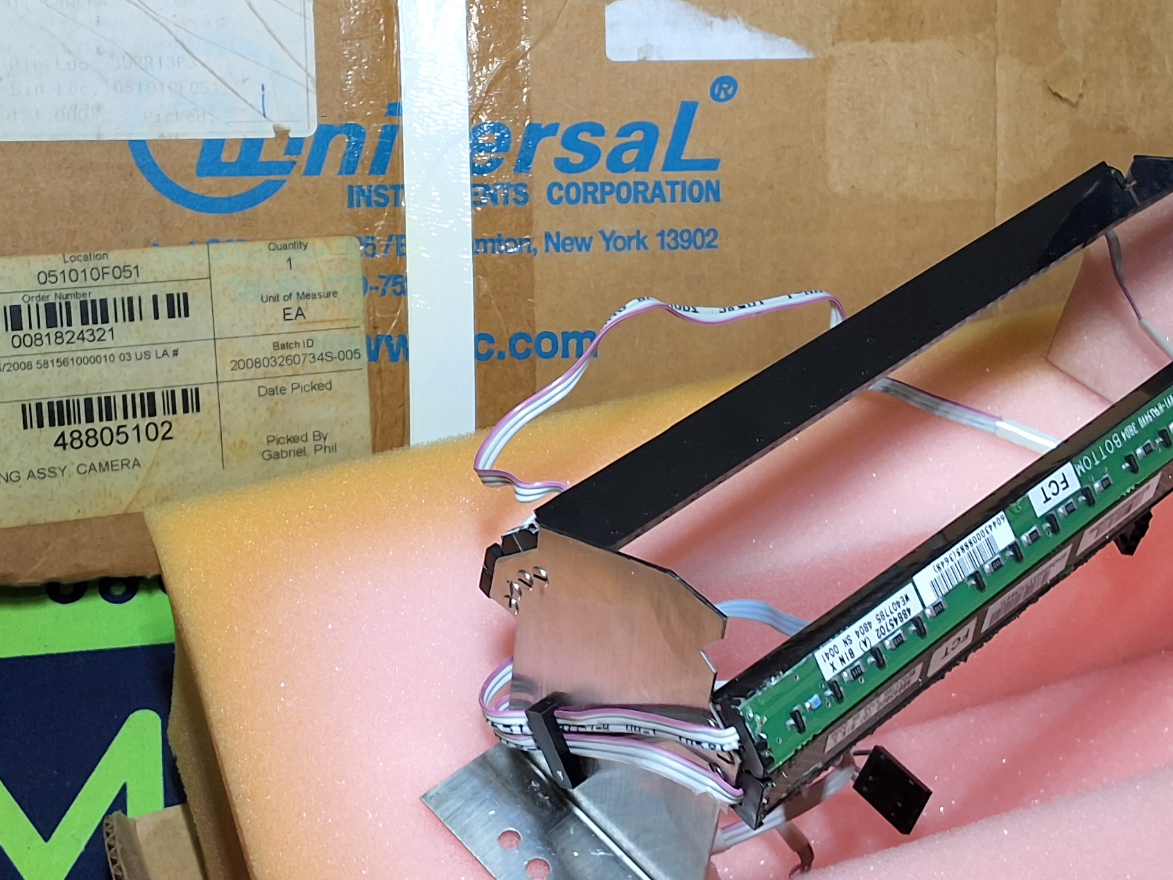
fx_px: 1830
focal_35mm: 54
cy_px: 355
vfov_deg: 27.0
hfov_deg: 35.5
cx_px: 525
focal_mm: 2.91
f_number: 1.9
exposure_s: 1/40
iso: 50
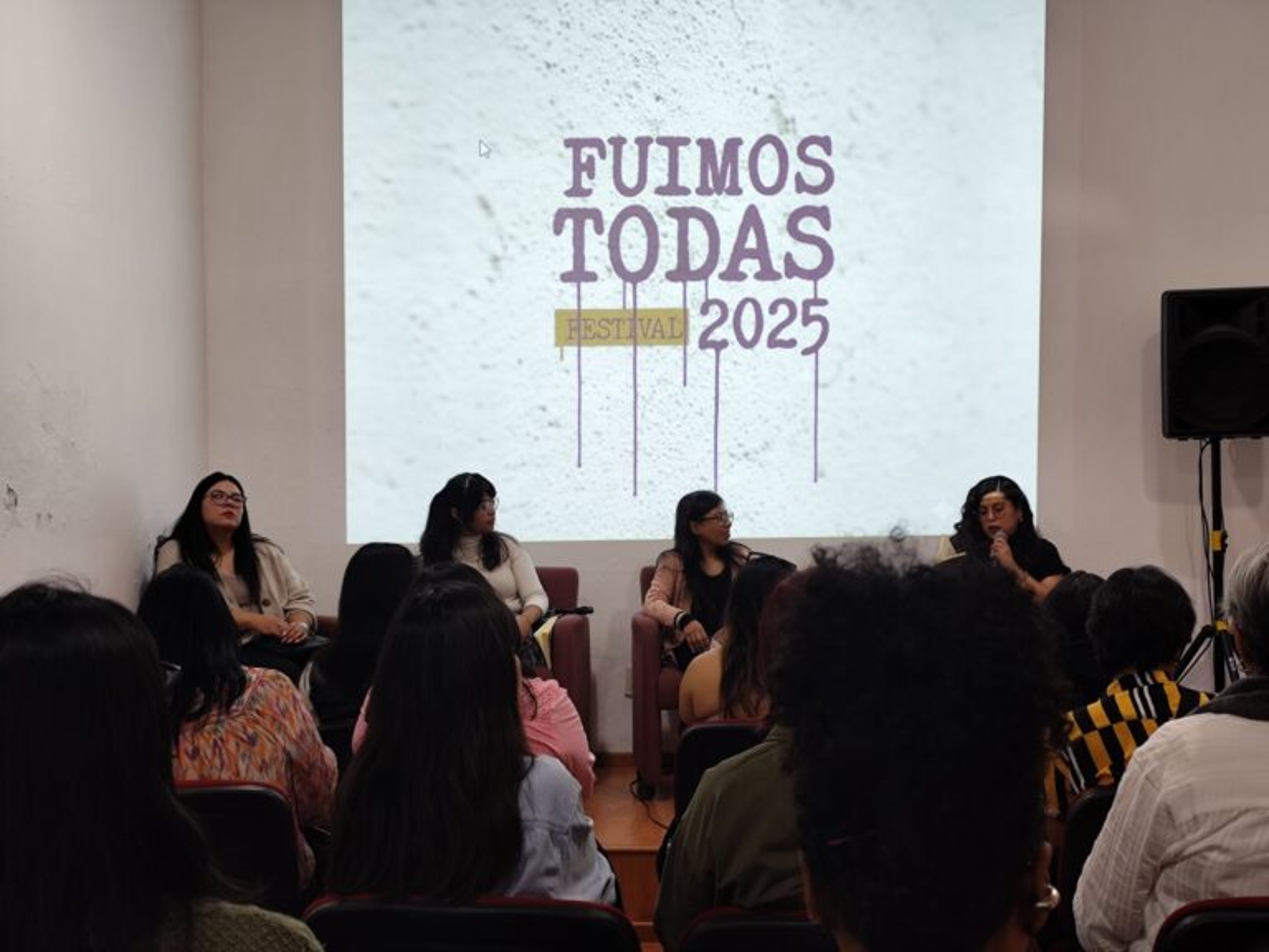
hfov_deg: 41.2
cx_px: 634
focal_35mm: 46
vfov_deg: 31.5
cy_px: 476
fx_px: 1686
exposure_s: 1/24
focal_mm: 6.14
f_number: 1.65
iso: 200
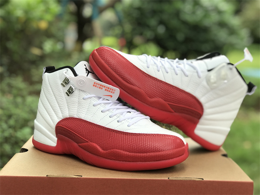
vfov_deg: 25.7
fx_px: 428
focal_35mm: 57
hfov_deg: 33.8
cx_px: 130
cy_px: 98
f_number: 2.8
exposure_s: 1/103
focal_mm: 6.6
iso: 20
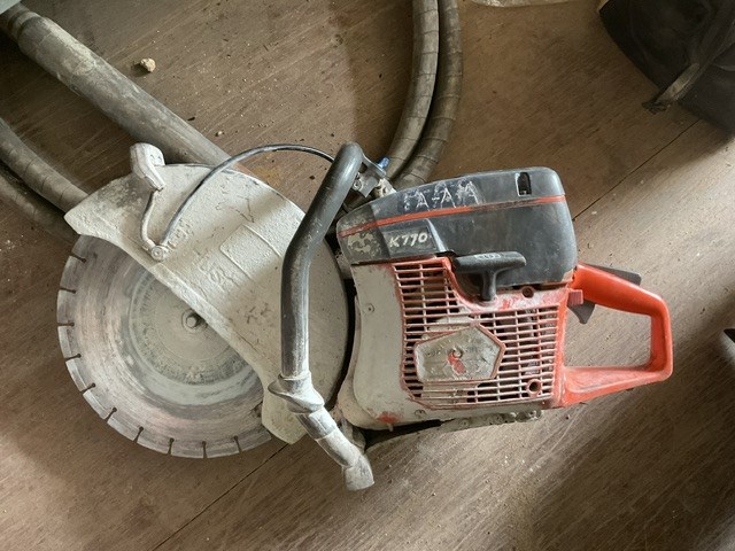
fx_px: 616
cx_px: 368
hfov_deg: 61.7
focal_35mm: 29
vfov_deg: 48.2
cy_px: 276
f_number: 1.8
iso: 320
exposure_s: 1/40
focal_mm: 3
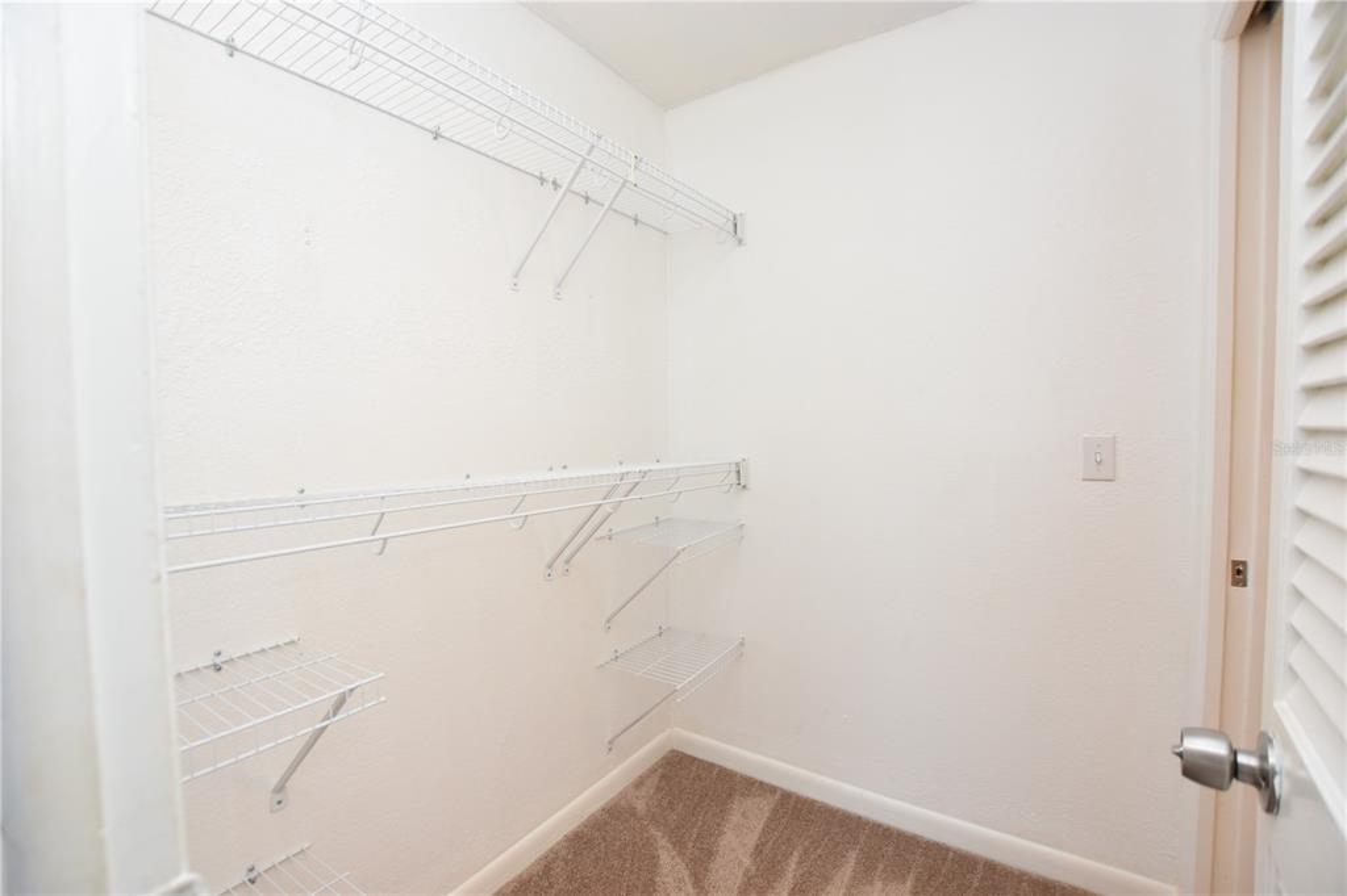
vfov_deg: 77.3
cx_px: 674
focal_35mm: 15
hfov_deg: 100.4
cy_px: 448
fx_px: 561
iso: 220
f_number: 4
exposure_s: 1/60
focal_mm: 10
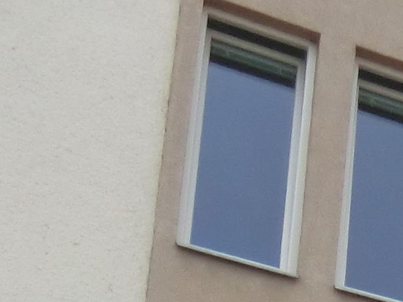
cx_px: 1048
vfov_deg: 8.4
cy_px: 914
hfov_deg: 10.7
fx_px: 1735
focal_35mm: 149
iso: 80
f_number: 3.2
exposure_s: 1/500
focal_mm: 4.3
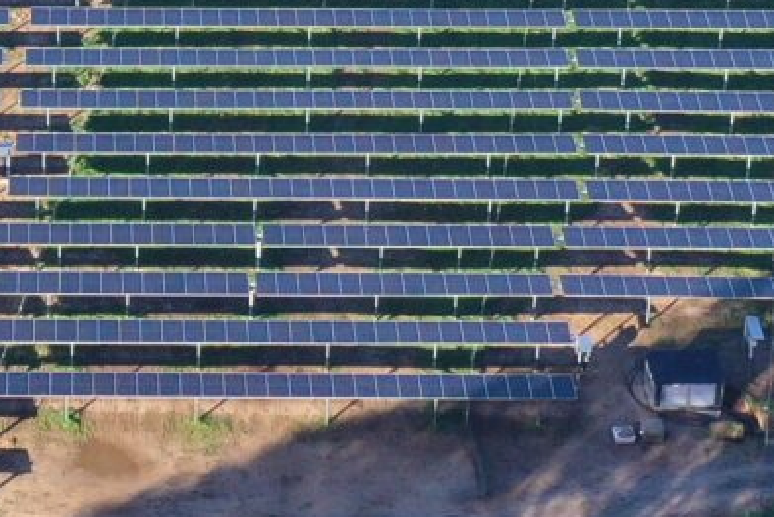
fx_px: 3914
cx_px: -202
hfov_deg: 11.0
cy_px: -219
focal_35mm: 182
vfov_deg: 7.4
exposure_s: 1/200
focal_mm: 10.26
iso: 100
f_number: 4.5
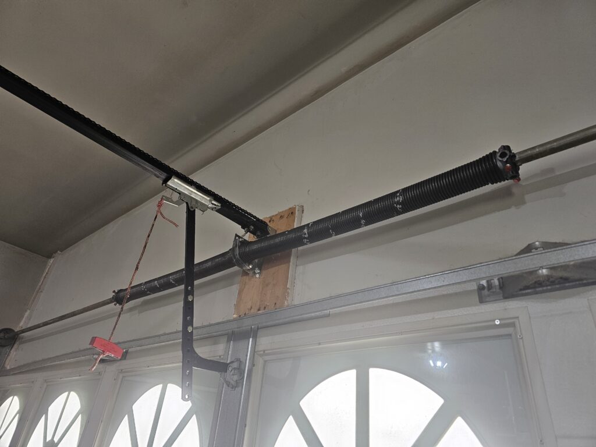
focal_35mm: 23
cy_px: 224
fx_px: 396
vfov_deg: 58.9
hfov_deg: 73.9
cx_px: 298
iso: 200
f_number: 1.7
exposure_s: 1/120
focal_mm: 6.3
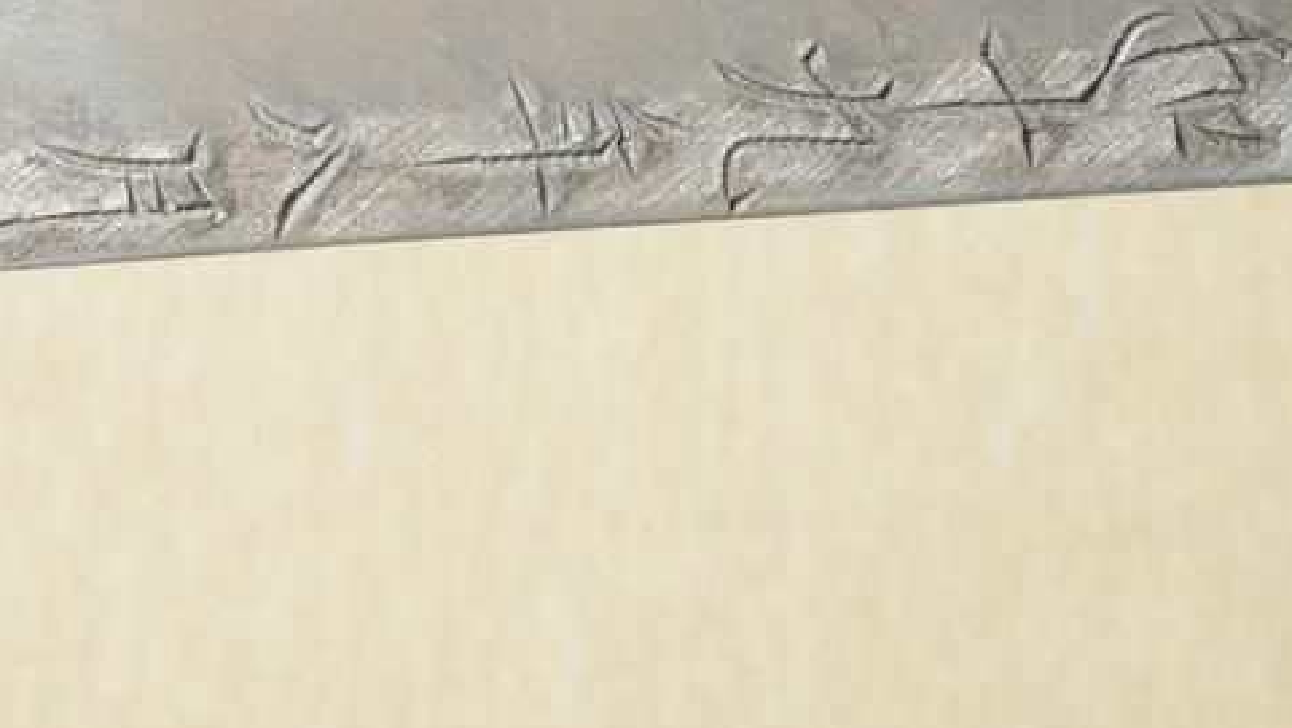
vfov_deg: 6.0
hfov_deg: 10.7
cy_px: -130
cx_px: 927
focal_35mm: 201
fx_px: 6889
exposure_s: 1/2
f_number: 11
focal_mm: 44
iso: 400
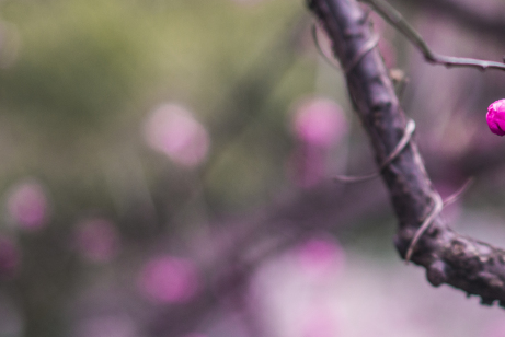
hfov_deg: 18.0
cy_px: 113
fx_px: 1558
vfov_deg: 12.3
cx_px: 502
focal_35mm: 111
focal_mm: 50
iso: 250
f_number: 2.2
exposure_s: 1/1000
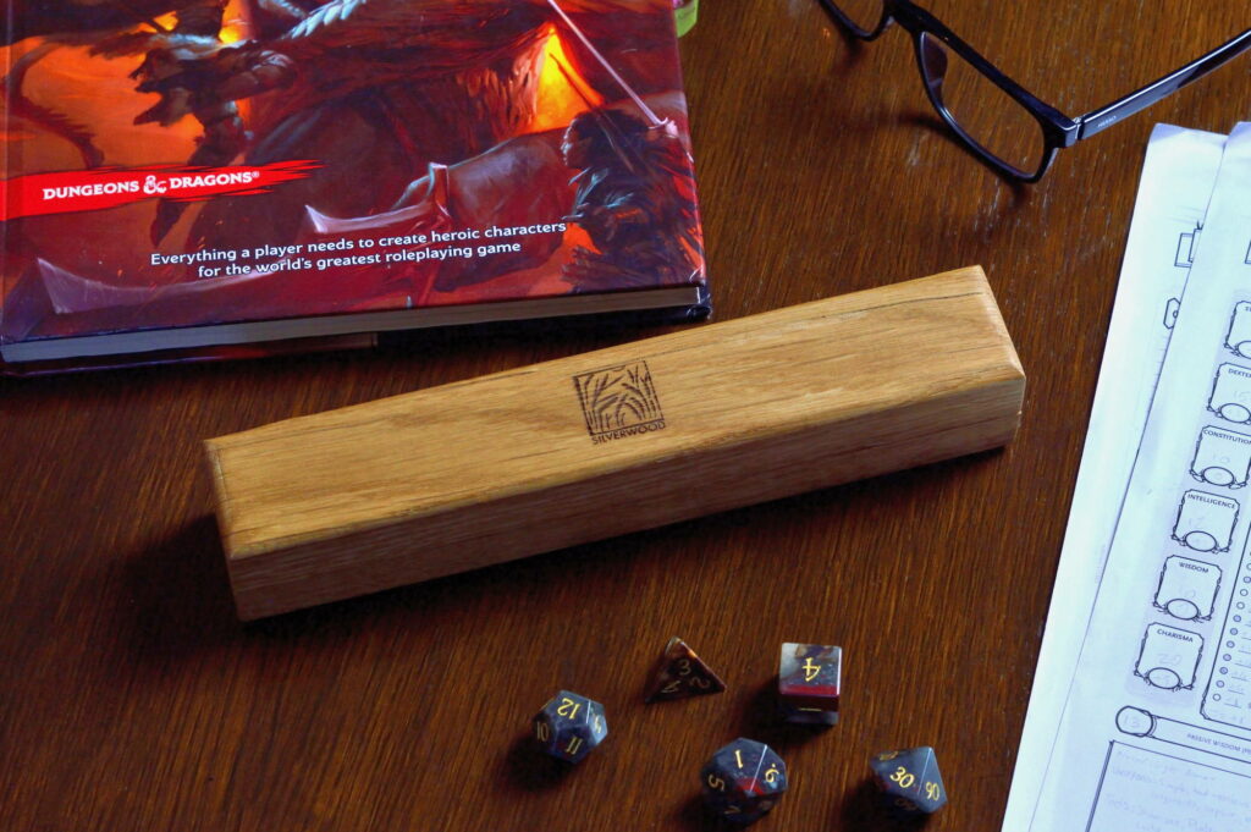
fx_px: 2604
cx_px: 626
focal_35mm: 75
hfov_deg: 27.0
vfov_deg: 18.2
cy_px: 416
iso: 200
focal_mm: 50
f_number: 7.1
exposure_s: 1/30
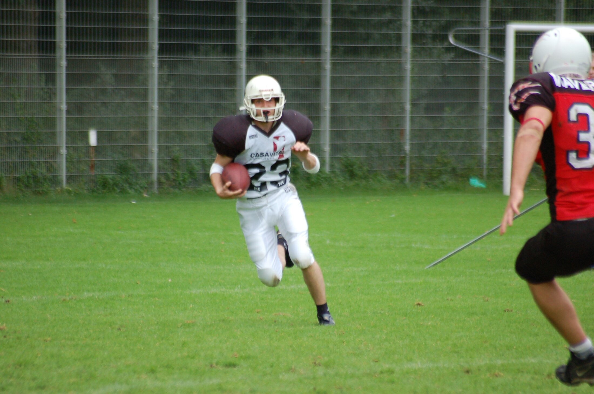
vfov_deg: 3.0
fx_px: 7411
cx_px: 297
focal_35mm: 450
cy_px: 197
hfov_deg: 4.6
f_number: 5.6
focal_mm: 300
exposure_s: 1/500
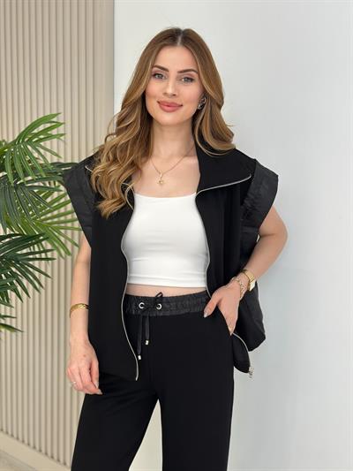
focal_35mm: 48
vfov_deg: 39.6
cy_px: 236
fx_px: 652
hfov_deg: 30.3
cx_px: 176
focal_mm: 6.86
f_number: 1.78
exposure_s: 1/237
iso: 80
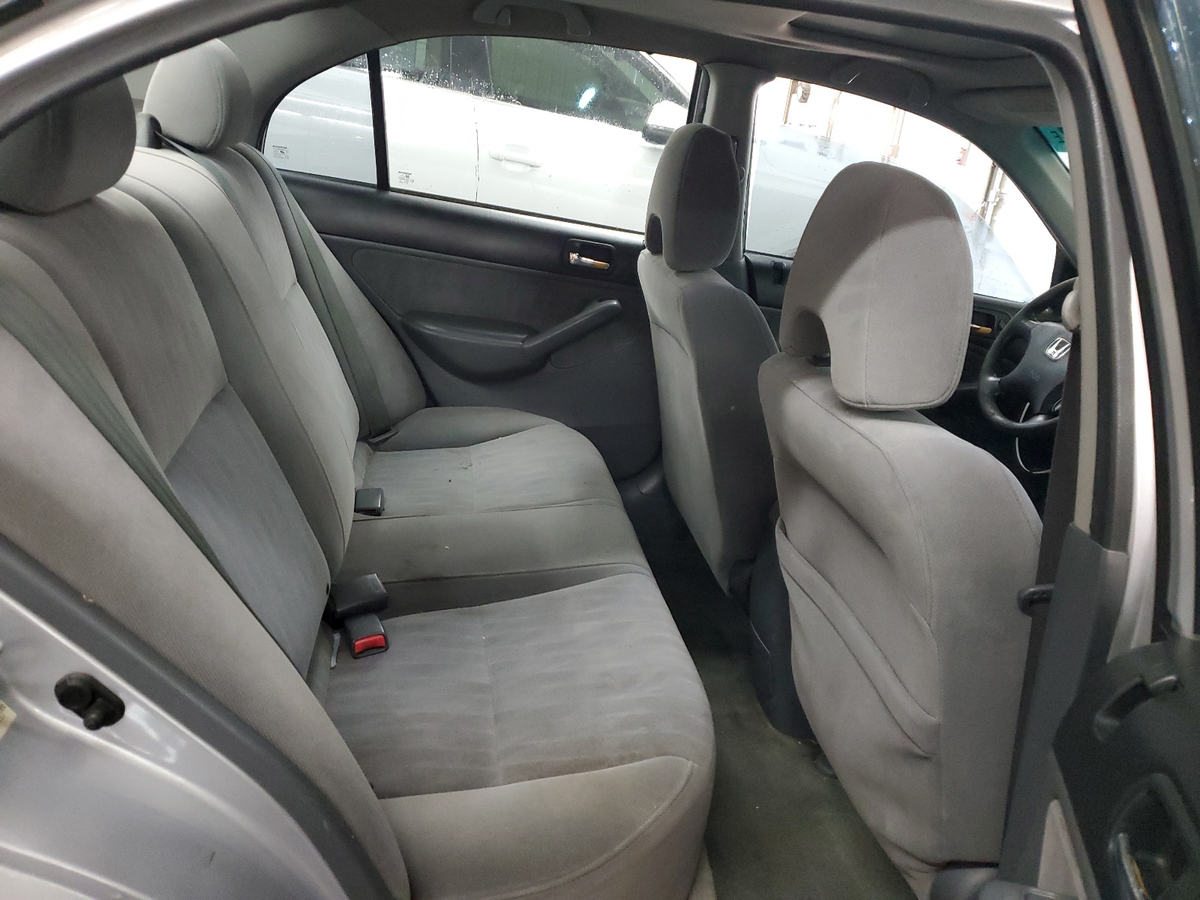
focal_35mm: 26
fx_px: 901
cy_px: 450
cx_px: 600
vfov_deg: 53.1
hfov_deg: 67.3
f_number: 1.5
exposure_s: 1/40
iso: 364
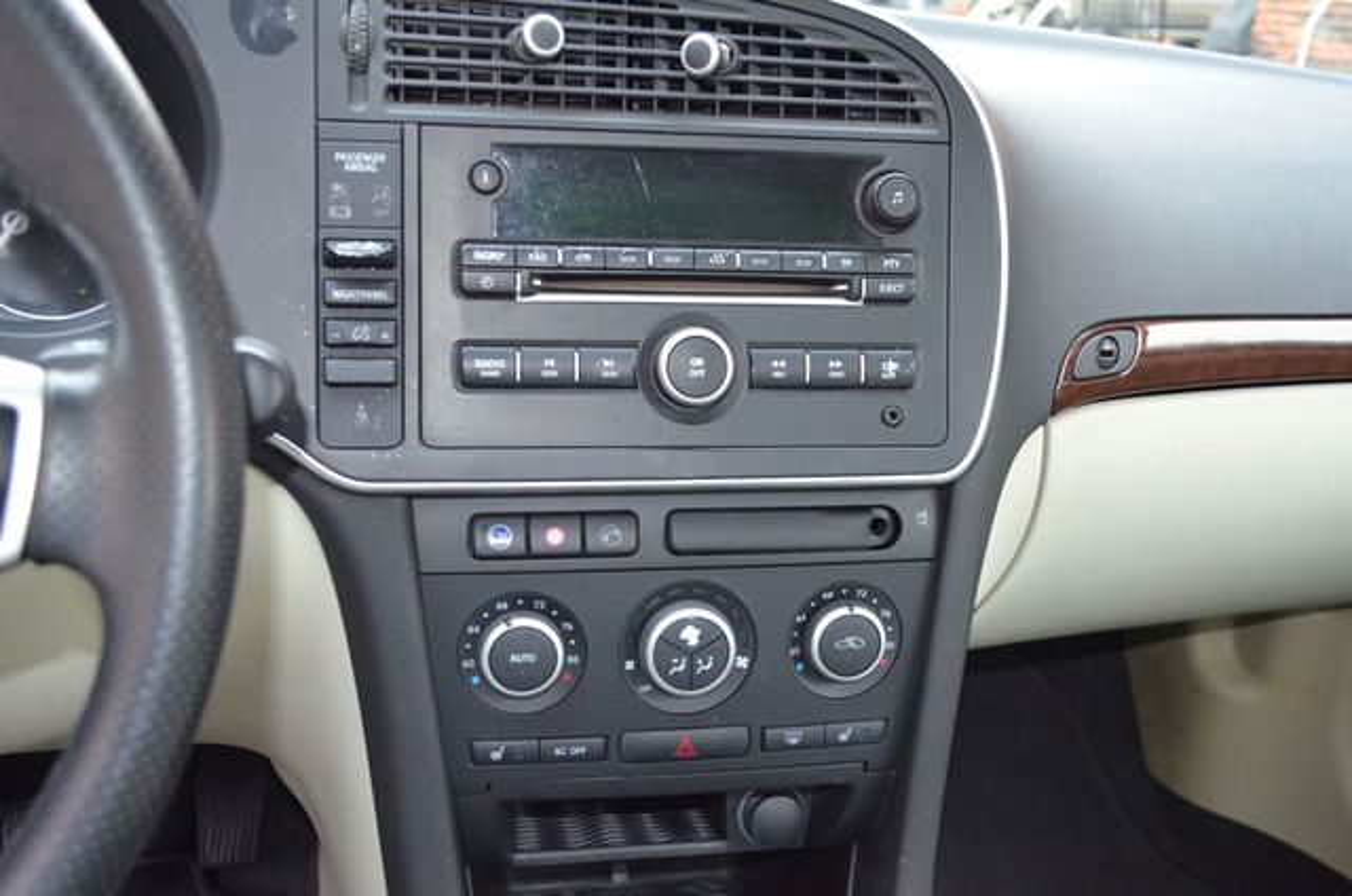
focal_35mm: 33
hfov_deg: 57.3
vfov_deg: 39.8
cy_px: 448
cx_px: 676
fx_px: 1237
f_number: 3.8
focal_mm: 22
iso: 1600
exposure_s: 1/60
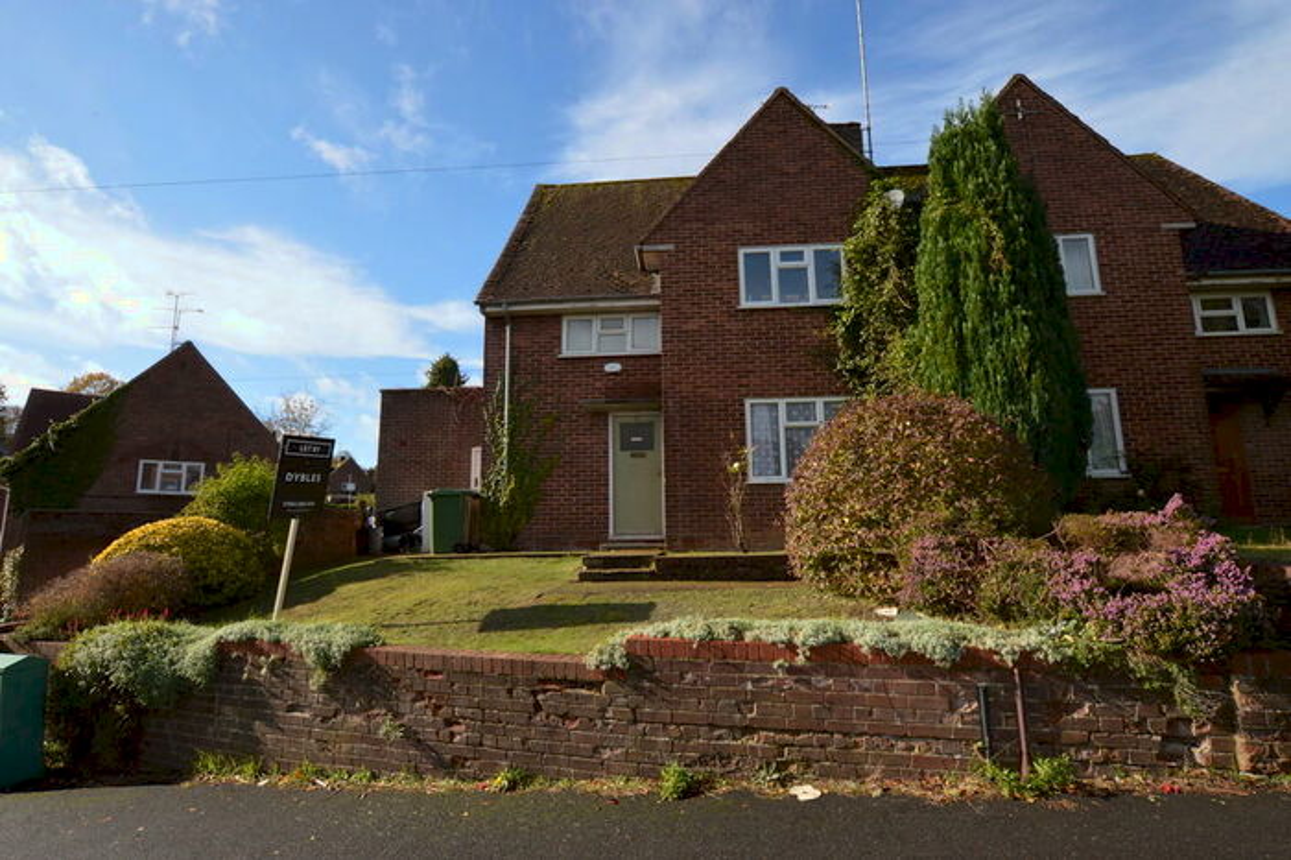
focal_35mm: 17
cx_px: 646
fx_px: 618
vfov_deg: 69.6
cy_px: 430
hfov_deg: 92.5
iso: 100
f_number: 8
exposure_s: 1/200
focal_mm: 11.5
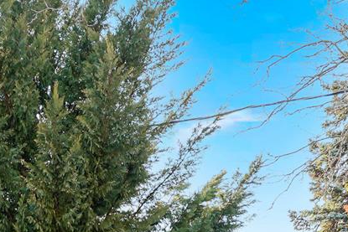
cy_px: 509
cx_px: 59
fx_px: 716
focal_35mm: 74
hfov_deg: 26.7
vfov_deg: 14.3
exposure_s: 1/80
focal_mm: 16
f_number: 4.5
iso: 100
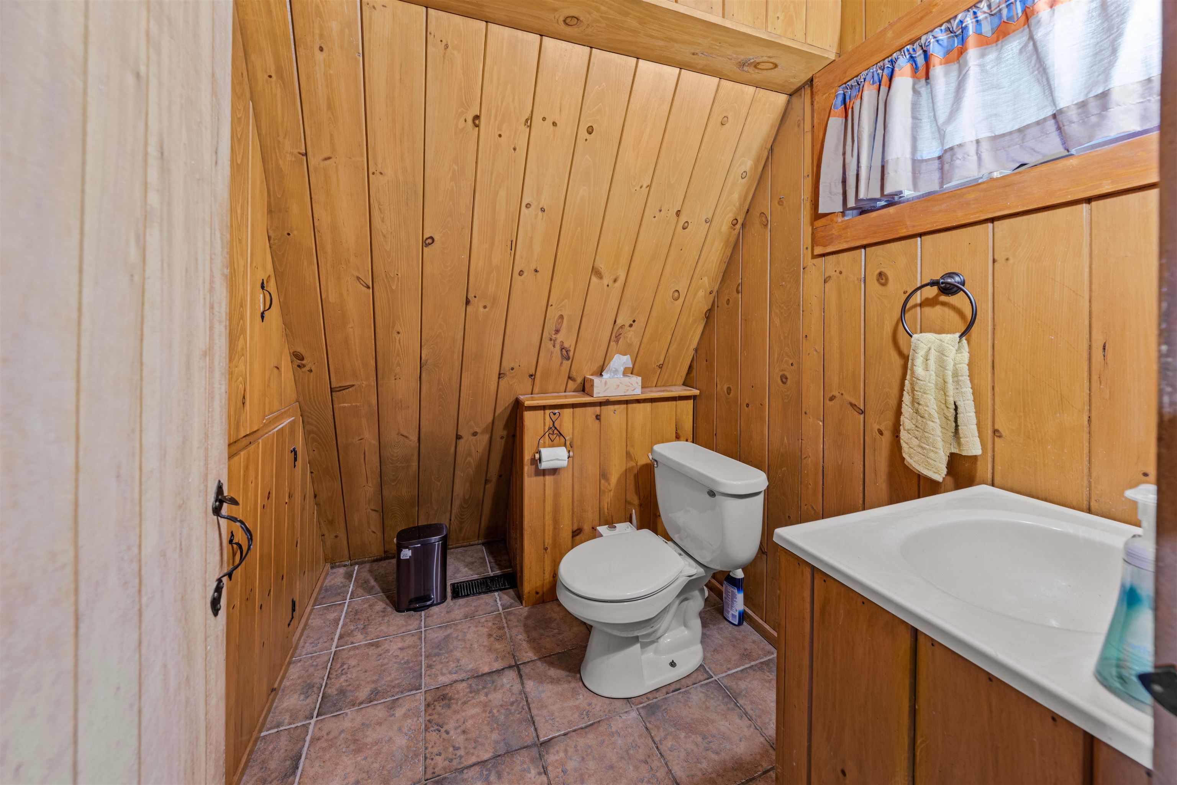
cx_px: 588
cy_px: 392
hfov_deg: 112.6
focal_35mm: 12
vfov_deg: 90.0
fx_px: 392
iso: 400
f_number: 6.3
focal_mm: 12
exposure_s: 4
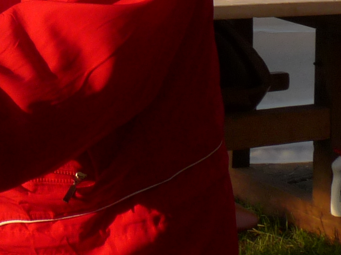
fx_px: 1133
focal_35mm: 115
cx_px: -66
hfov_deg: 16.4
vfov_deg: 12.0
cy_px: -189
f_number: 5
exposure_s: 1/200
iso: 100
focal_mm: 4.8
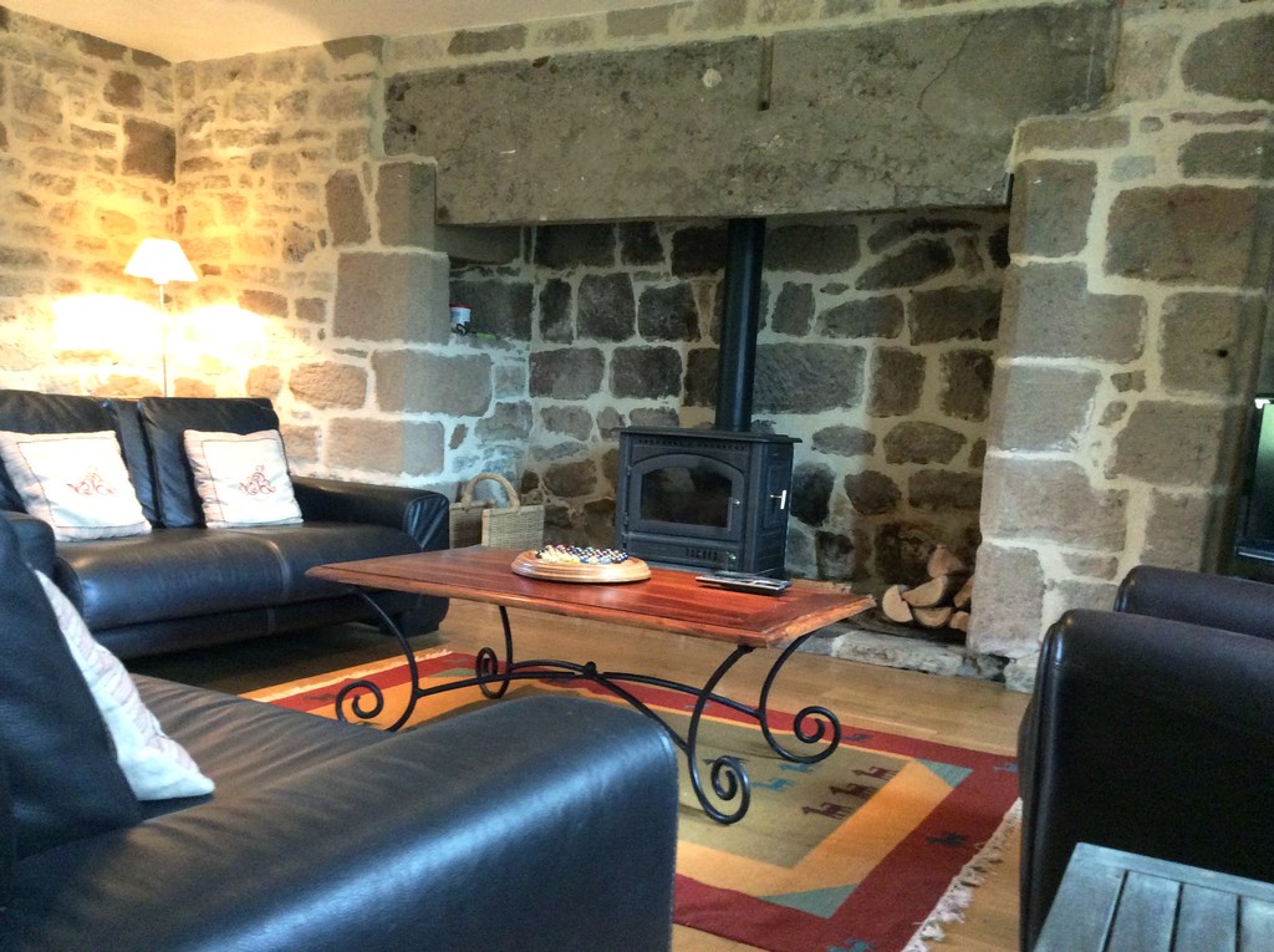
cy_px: 476
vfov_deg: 44.1
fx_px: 1176
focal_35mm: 32
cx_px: 637
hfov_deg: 56.9
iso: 250
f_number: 2.4
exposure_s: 1/24
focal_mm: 3.3
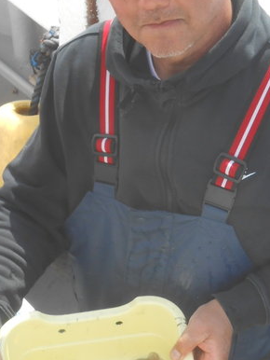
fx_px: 873
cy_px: 236
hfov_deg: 17.6
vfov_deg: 23.2
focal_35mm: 84
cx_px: 169
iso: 80
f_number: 4.2
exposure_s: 1/320
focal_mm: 6.8
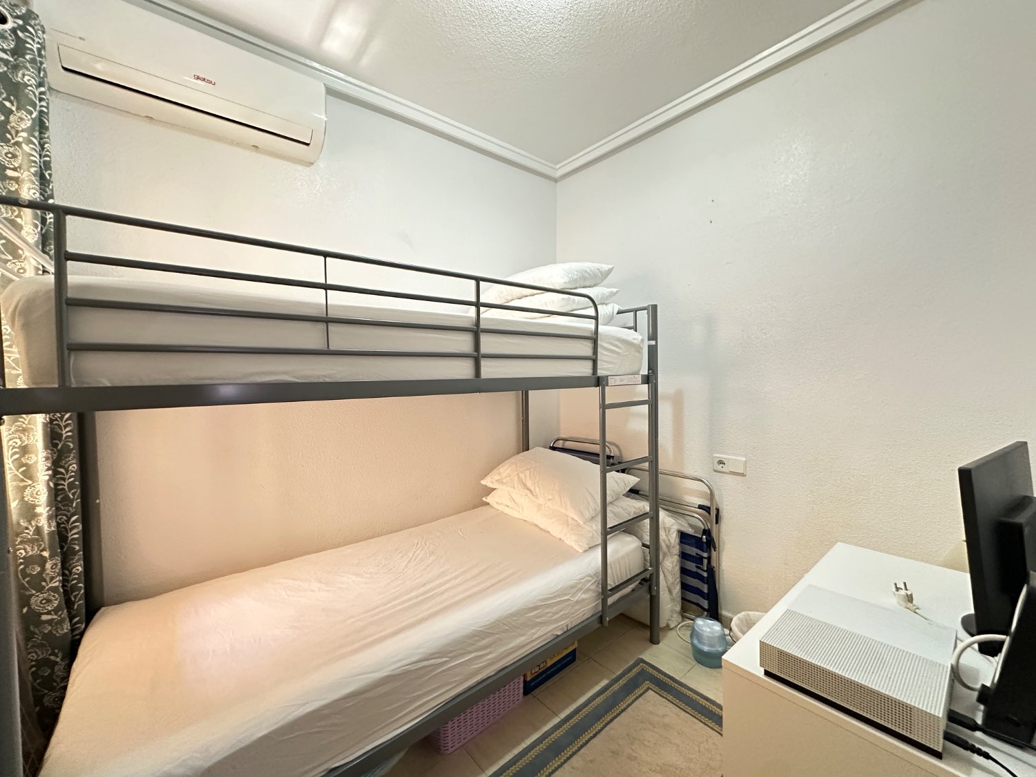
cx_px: 518
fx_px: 419
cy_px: 388
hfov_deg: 102.1
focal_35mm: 14
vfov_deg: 85.7
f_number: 2.2
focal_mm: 2.22
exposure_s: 1/50
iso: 800
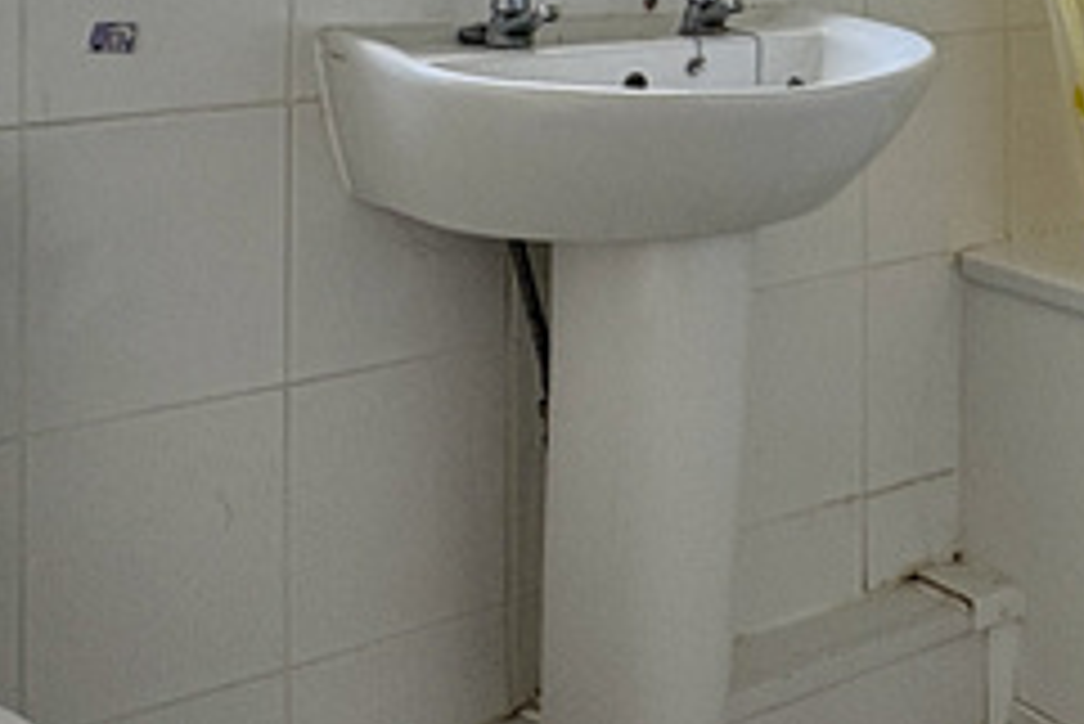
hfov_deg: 31.6
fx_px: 1747
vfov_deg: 21.5
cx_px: 1111
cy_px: -180
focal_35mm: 58
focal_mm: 2.22
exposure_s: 1/99
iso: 125
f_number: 2.2
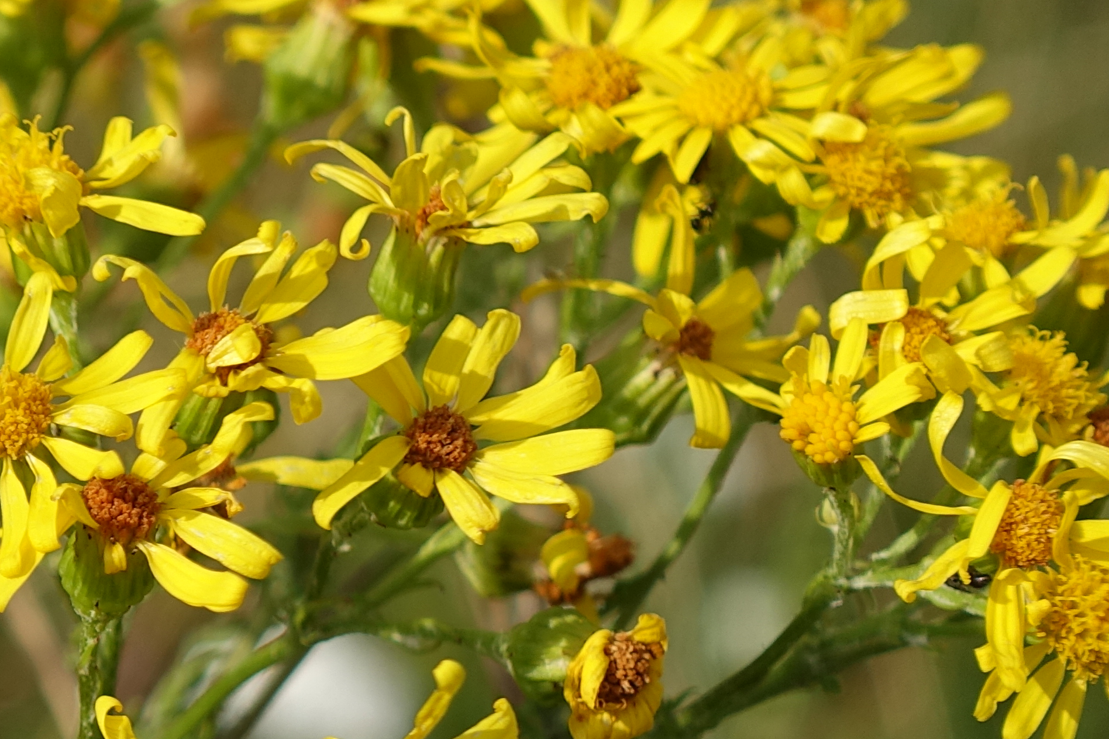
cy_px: 618
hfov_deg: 10.0
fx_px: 6222
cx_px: -321
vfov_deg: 6.8
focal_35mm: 202
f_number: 4
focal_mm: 25.7
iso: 125
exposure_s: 1/200
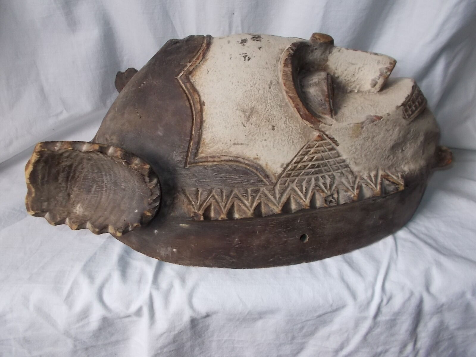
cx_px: 238
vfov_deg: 53.1
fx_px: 358
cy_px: 178
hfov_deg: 67.3
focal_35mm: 26
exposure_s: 1/25
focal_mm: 4.6
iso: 200
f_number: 3.2
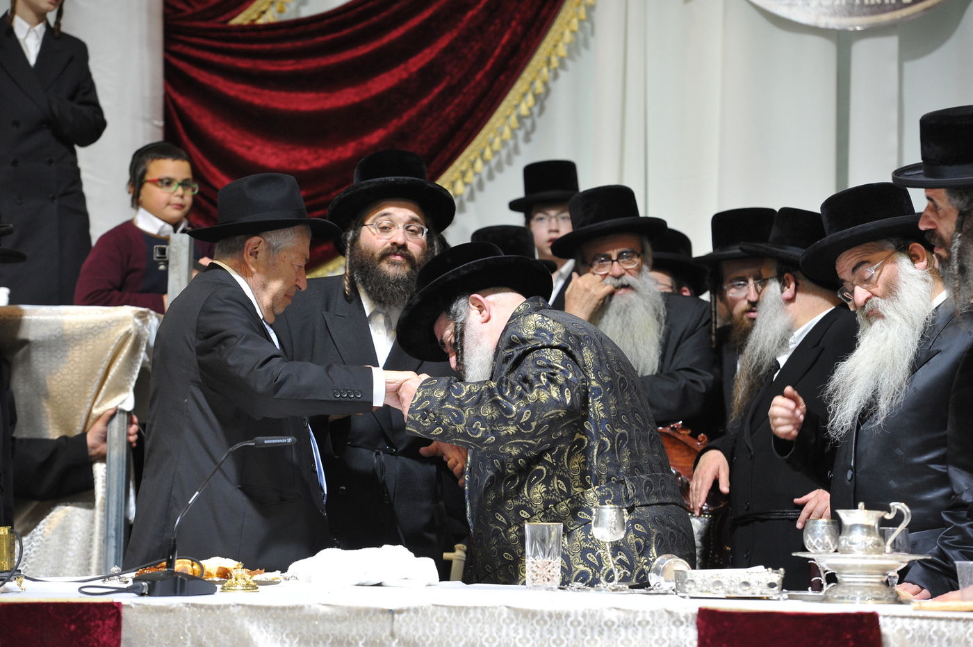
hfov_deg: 14.7
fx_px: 3781
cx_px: 486
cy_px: 324
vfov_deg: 9.8
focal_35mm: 140
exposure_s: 1/160
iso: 1600
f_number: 4.5
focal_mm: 140
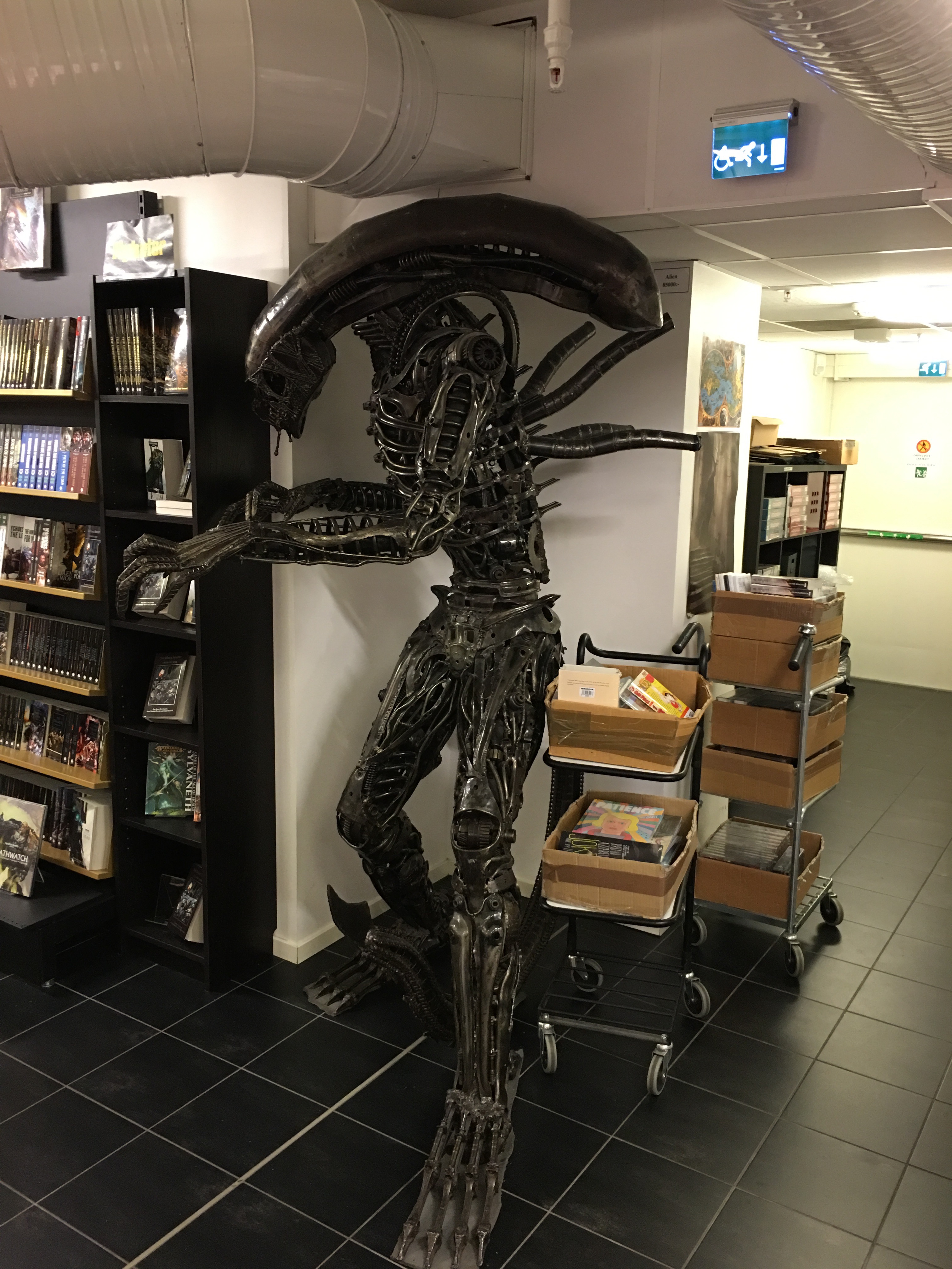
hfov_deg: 48.2
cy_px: 634
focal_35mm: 29
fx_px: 1063
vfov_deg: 61.7
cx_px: 476
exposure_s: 1/17
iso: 125
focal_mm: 4.15
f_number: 2.2
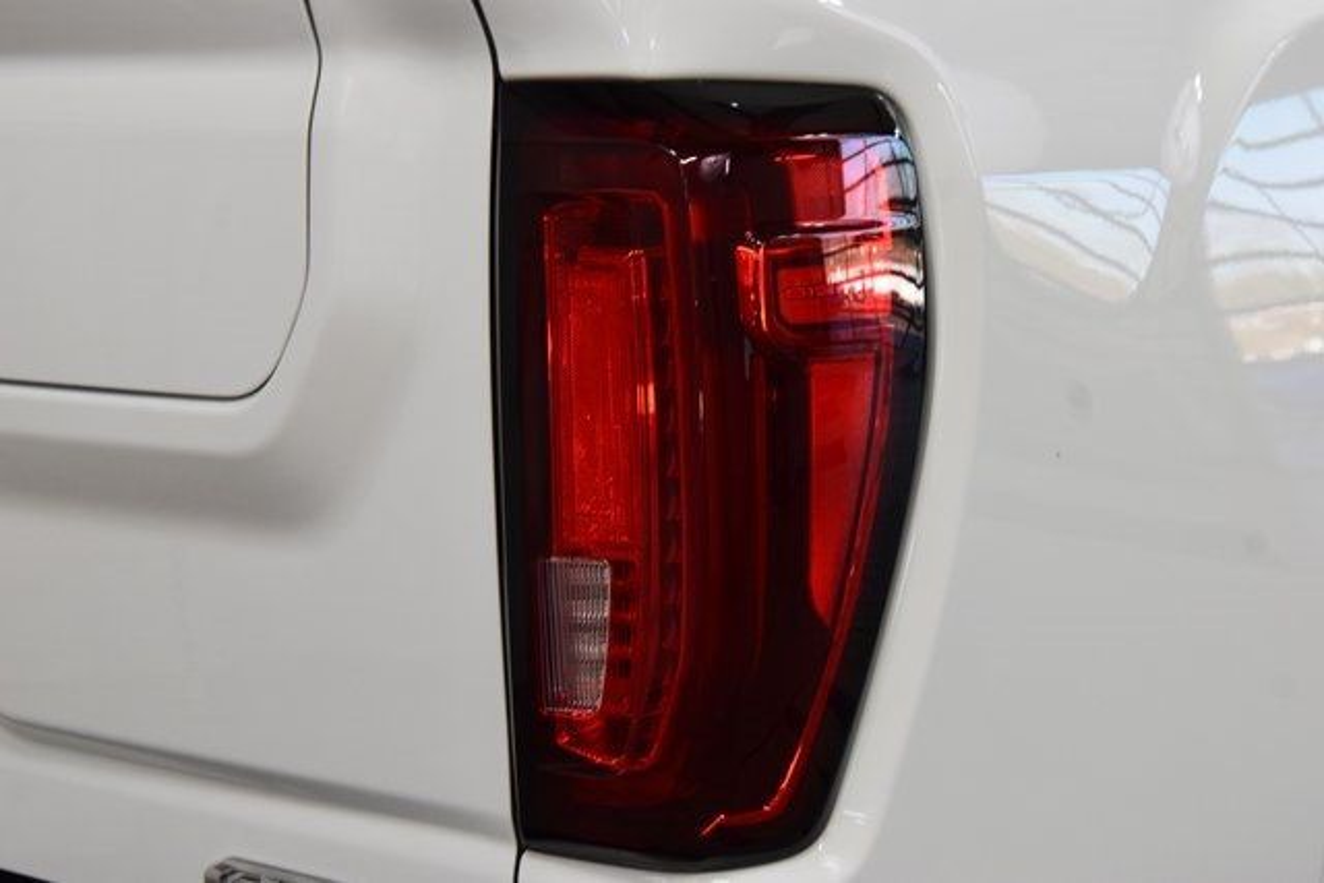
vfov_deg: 18.2
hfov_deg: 27.0
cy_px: 442
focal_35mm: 75
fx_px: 2759
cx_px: 662
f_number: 8
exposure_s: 1/60
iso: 1600
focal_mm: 50
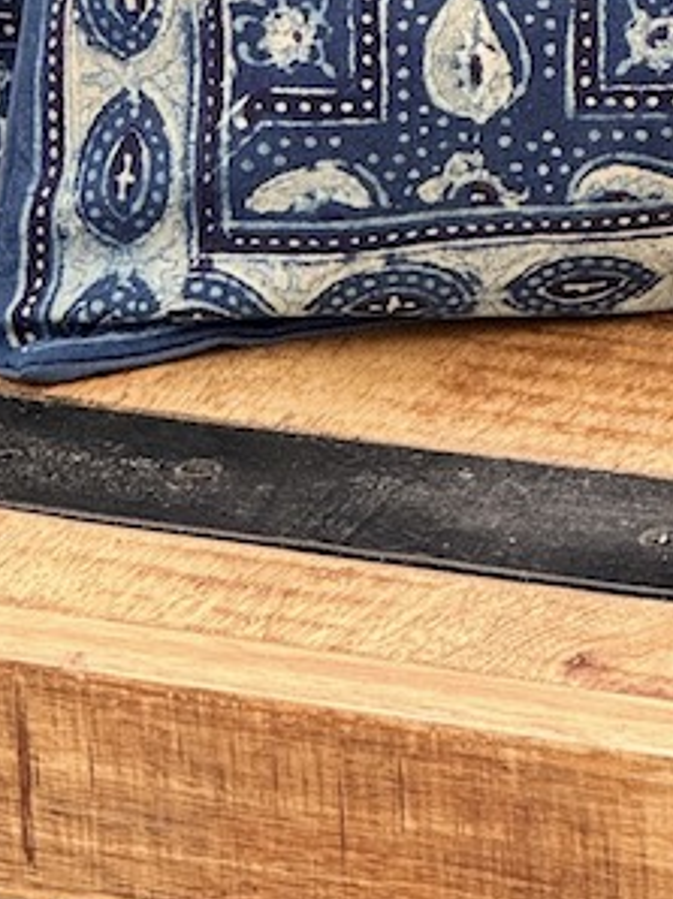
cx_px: 708
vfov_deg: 6.6
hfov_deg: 5.0
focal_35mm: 294
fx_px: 7632
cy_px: -778
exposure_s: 1/99
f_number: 2.8
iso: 200
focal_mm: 9
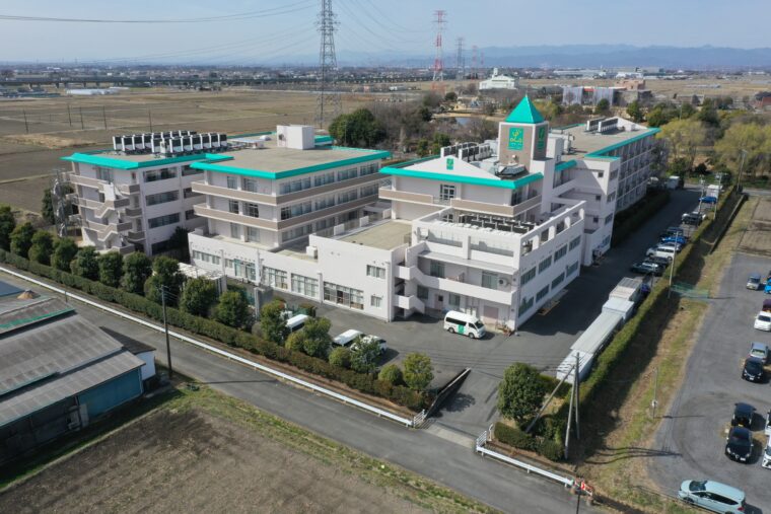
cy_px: 257
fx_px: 600
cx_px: 386
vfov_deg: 46.4
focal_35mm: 28
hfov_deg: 65.5
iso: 100
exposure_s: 1/200
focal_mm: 10.26
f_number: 10
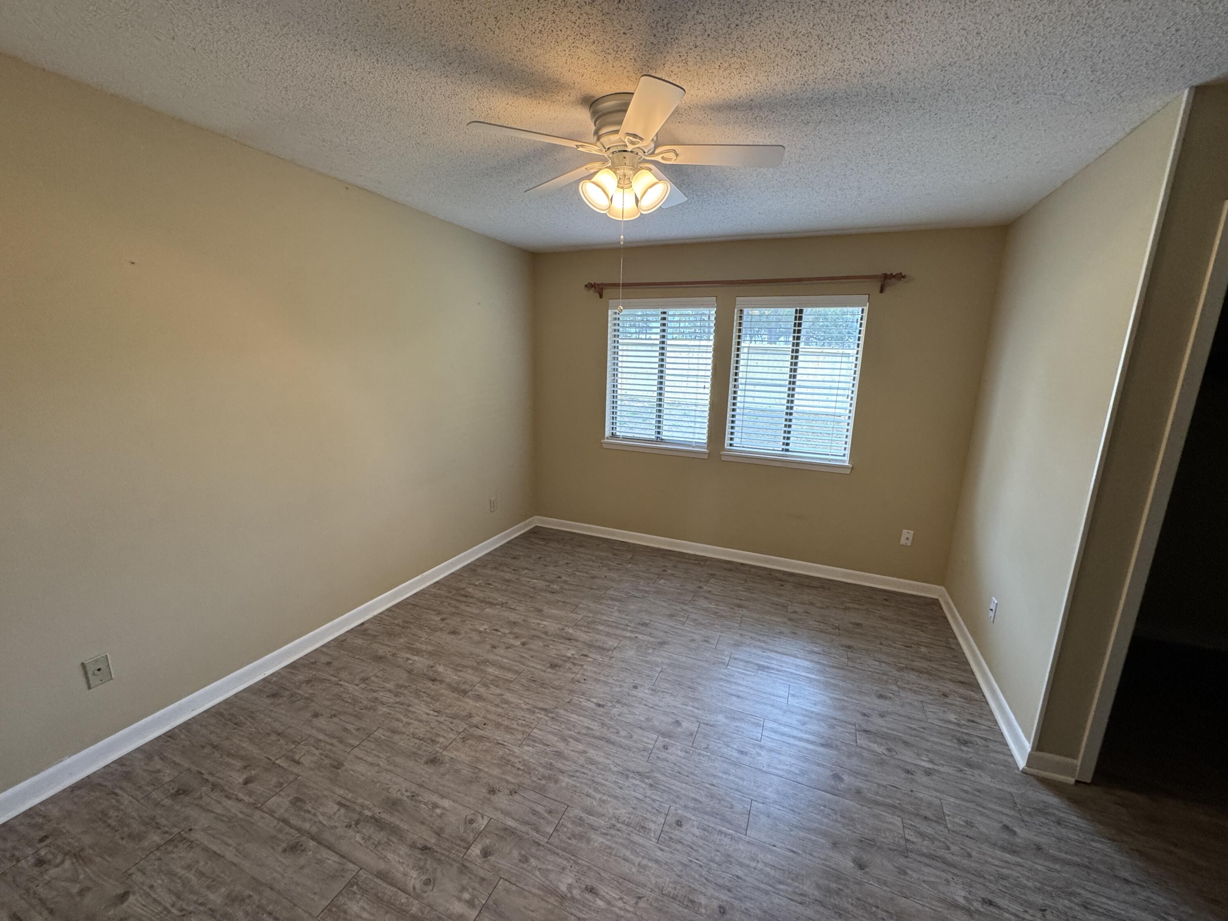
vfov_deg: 85.7
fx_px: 497
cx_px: 614
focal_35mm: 14
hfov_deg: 102.1
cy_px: 460
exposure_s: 1/120
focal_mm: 2.22
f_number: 2.2
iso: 250
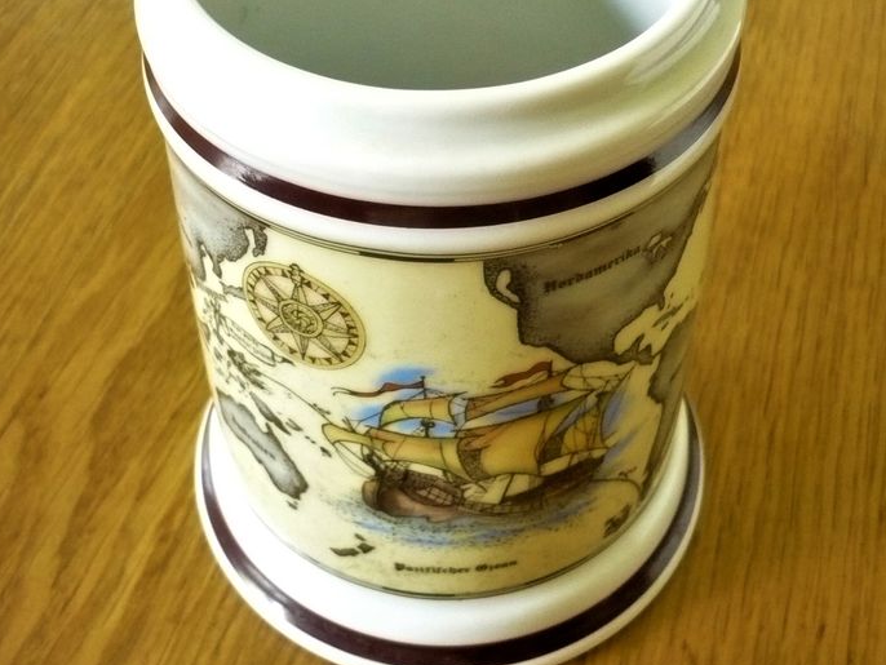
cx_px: 460
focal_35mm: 51
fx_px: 1306
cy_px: 235
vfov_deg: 28.4
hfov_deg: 37.5
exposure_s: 1/25
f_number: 2.8
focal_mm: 5.8
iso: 400
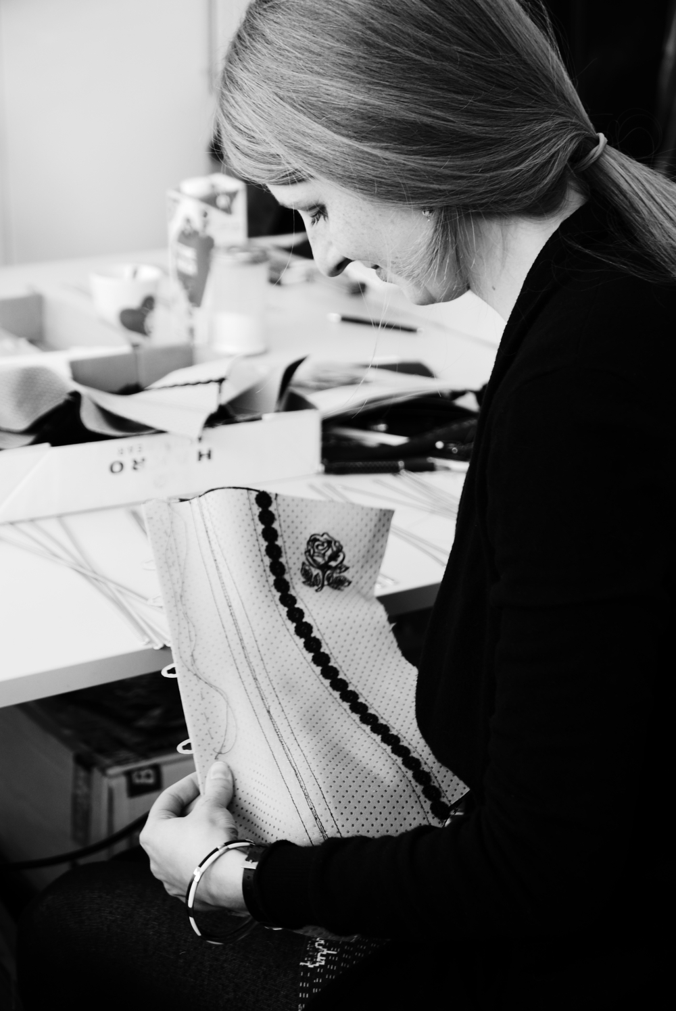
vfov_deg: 27.0
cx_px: 338
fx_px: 2108
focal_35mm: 75
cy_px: 506
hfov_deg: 18.2
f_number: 2.8
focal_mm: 34
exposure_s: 1/125
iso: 200
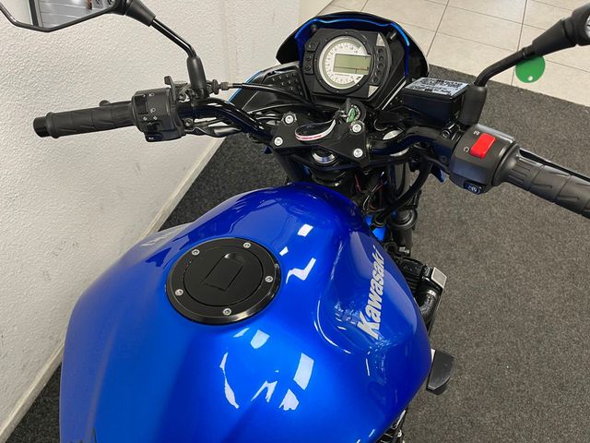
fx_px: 443
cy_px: 222
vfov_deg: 53.1
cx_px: 295
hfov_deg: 67.3
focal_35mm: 26
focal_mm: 5.1
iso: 125
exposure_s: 1/50
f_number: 1.6
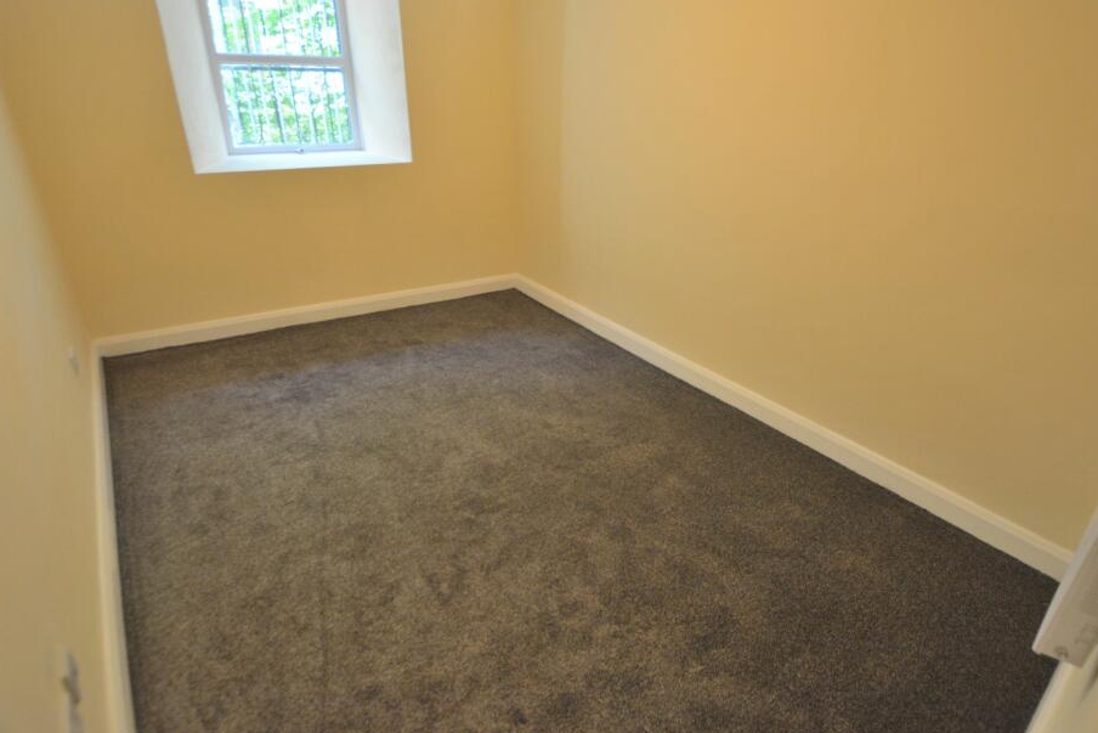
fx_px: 519
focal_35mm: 17
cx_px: 577
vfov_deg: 70.3
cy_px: 328
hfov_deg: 93.2
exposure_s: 1/60
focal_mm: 10
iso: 720
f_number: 4
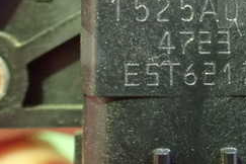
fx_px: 526
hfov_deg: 25.7
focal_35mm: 77
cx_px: 207
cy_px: -3
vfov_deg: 17.3
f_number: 2.3
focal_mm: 5.4
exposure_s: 1/30
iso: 1250
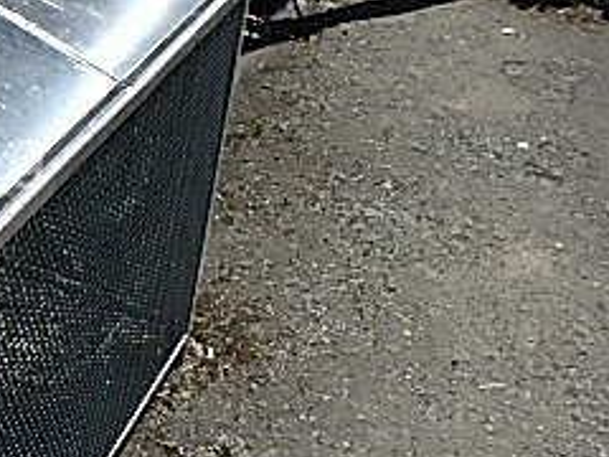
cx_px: -117
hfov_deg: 29.6
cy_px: 157
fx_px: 985
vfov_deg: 26.0
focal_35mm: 56
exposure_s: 1/500
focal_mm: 3.7
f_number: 6
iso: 125
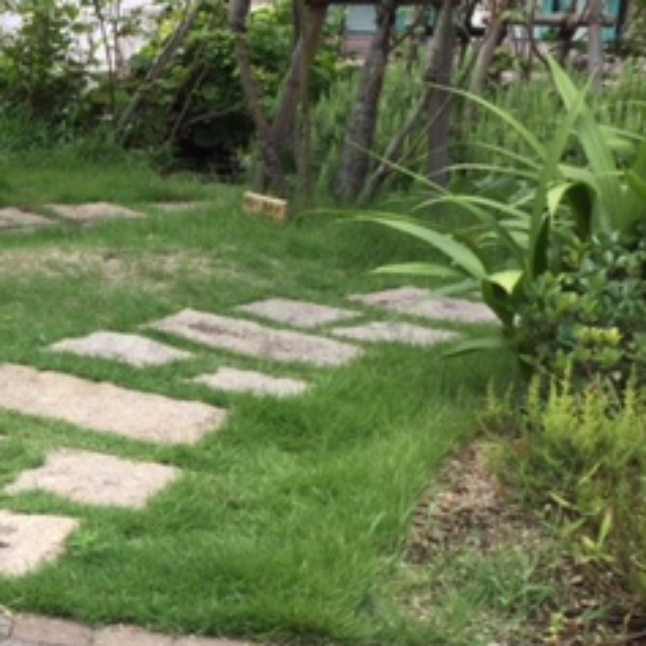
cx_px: -158
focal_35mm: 74
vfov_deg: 23.3
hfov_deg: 21.5
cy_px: 363
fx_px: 1562
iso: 25
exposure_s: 1/460
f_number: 2.4
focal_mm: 3.3
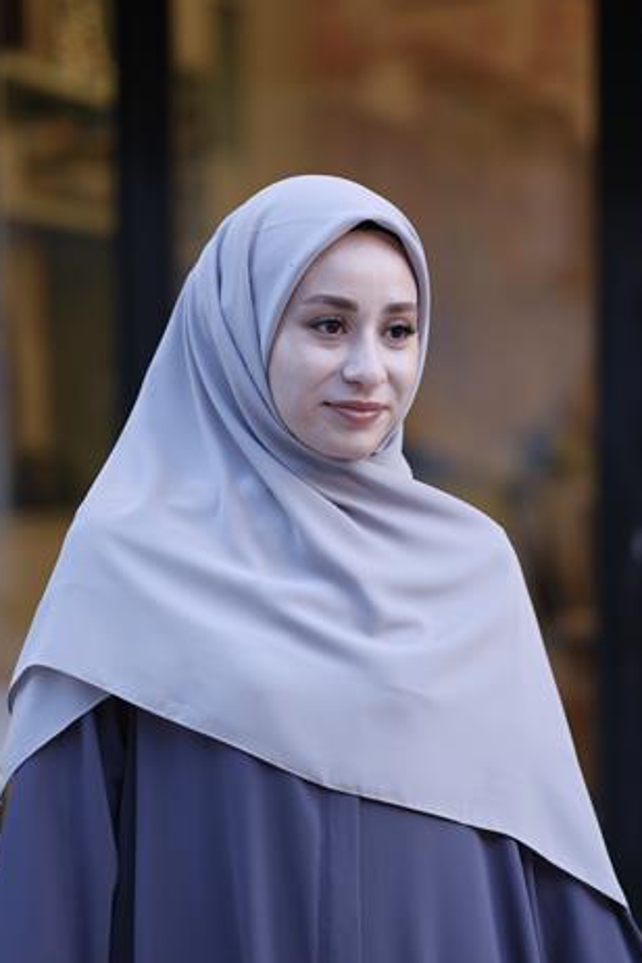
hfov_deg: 12.6
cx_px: 340
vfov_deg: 18.7
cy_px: 542
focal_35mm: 109
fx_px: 2916
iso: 320
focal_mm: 56
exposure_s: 1/125
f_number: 1.4
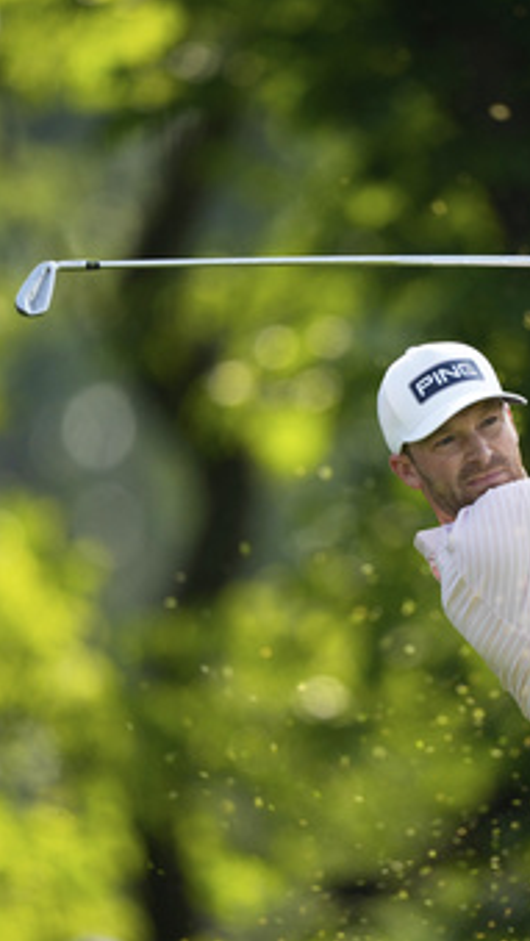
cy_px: 470
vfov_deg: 3.4
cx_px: 388
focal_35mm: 633
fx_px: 15795
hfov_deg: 1.9
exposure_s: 1/2500
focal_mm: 400
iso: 250
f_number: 2.8
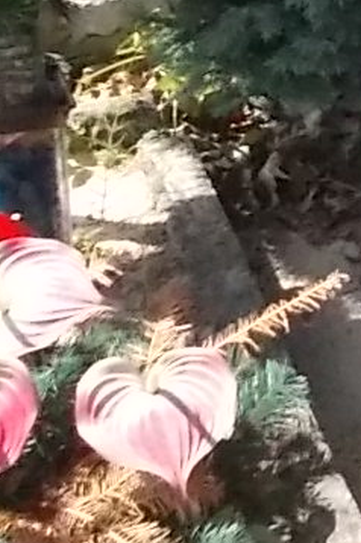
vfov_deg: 16.6
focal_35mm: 121
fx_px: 1823
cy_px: 20
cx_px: 843
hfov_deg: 10.0
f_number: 8
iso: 400
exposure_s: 1/250
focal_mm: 4.6
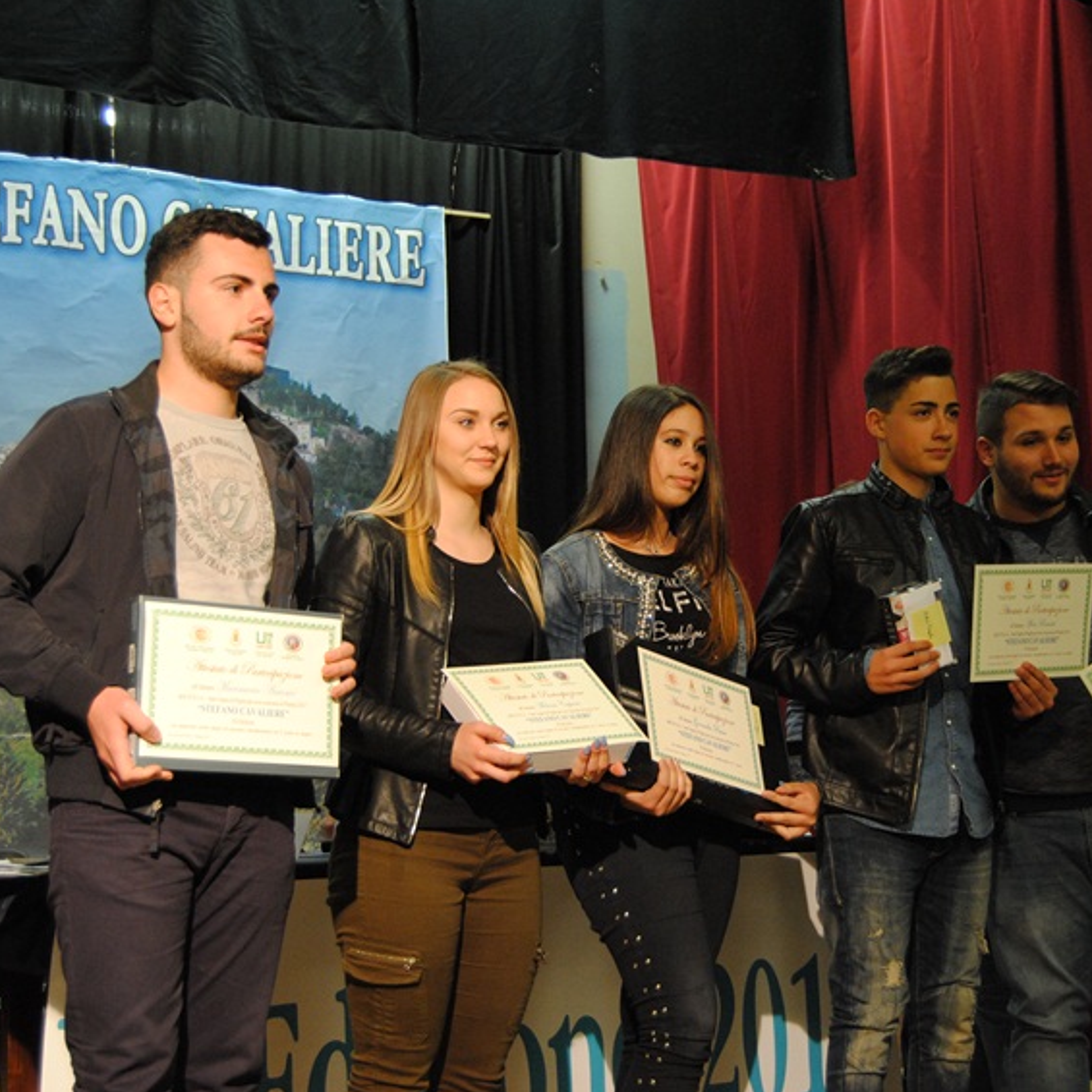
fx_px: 2129
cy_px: 545
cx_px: 618
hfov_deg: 28.7
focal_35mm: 60
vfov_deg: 28.8
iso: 640
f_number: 4.2
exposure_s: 1/30
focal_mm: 31
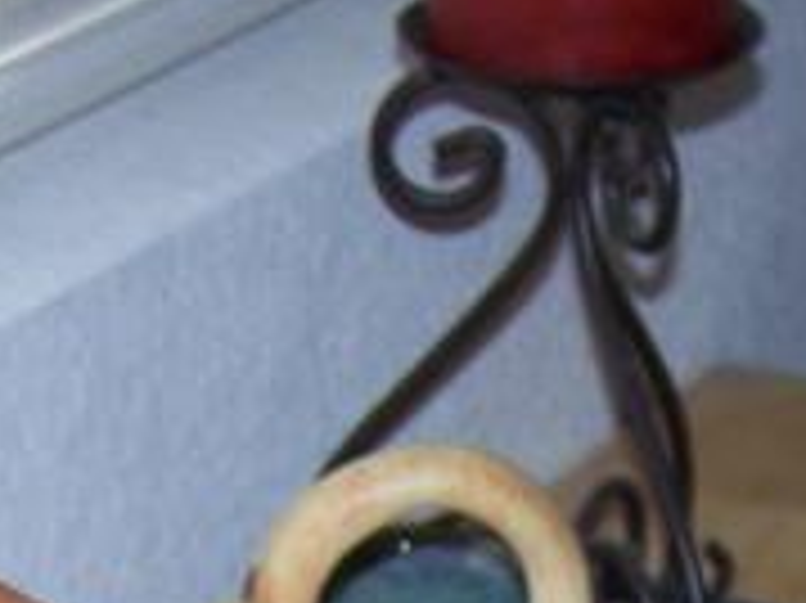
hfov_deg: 10.4
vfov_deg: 7.4
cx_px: 351
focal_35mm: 191
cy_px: 1285
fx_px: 4444
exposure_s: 1/60
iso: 80
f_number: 2.8
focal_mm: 6.3
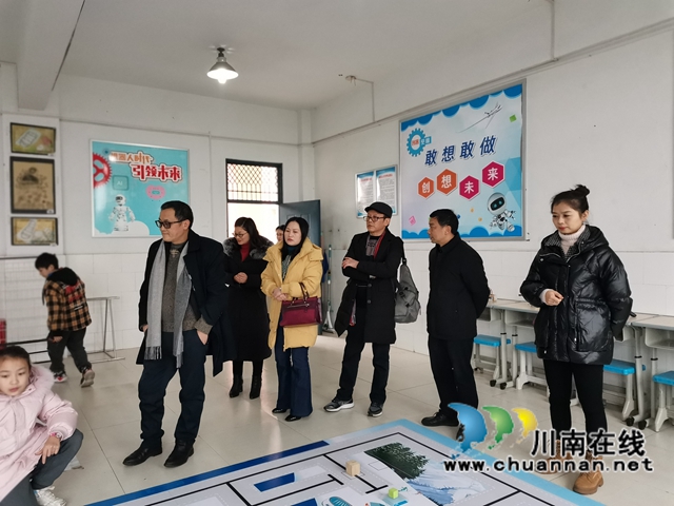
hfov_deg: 67.3
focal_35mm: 26
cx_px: 337
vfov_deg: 53.1
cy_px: 253
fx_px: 506
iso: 250
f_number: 4
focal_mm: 4.75
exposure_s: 1/100
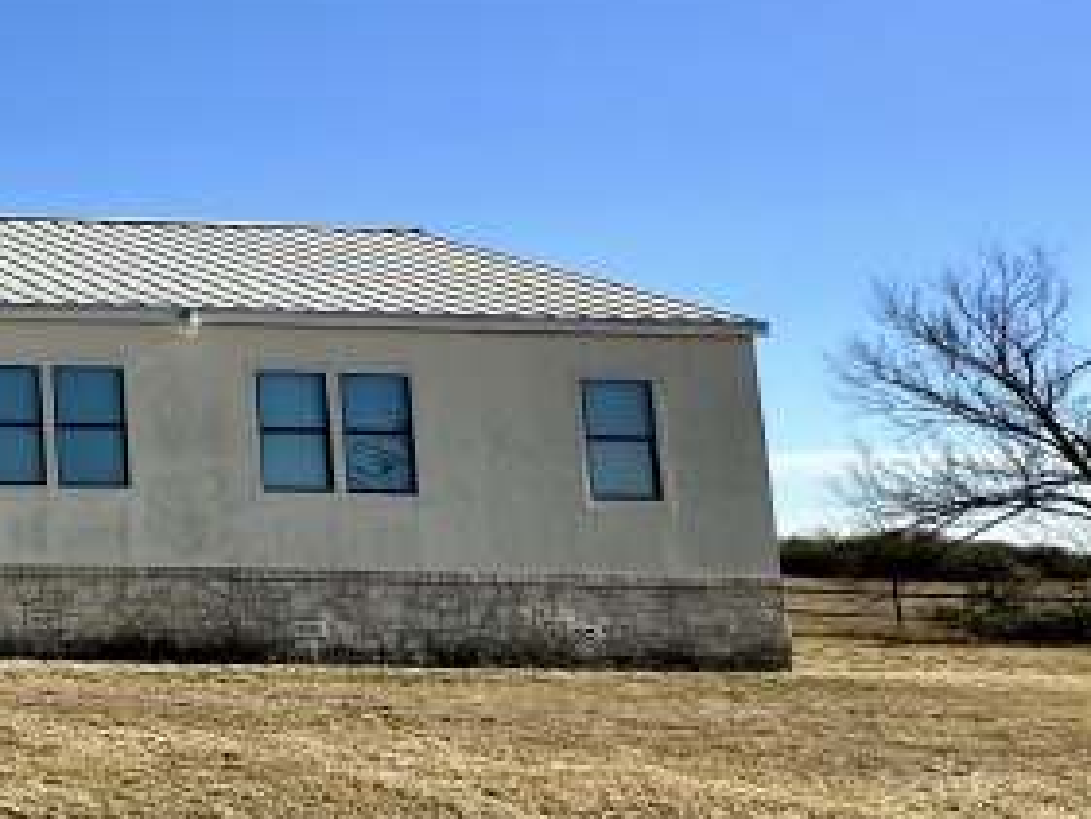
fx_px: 1608
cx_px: -606
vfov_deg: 28.5
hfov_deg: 25.9
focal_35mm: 51
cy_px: 345
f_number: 2.2
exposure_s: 1/2212
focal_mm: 2.22
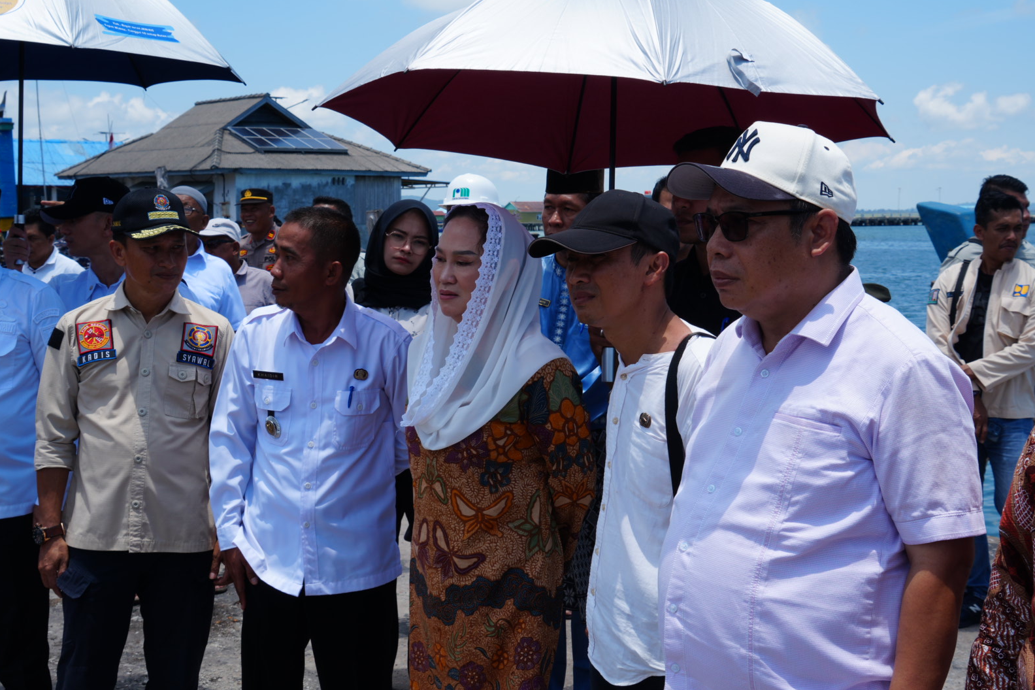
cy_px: 349
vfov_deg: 27.5
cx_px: 510
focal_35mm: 49
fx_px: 1409
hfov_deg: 40.3
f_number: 10
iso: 100
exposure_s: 1/160
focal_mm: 32
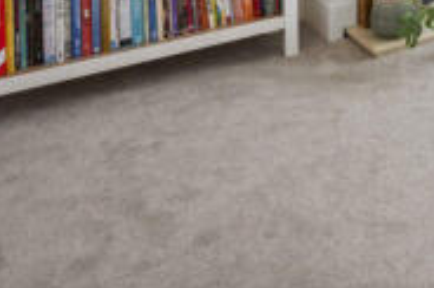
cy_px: -212
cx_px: 613
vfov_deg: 20.3
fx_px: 602
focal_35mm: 50
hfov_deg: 29.0
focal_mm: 14
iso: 400
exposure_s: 1/13
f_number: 7.1
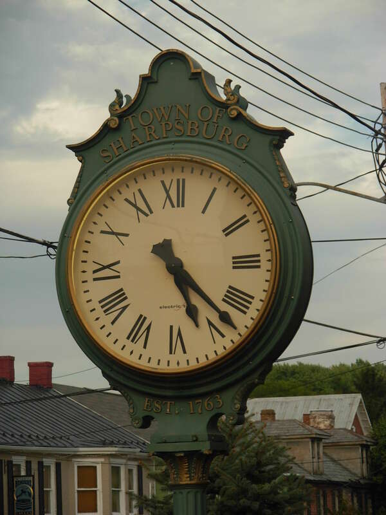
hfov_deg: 9.7
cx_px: 193
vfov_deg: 12.9
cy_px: 258
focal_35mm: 153
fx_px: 2275
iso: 79
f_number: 4.7
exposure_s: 1/80.6
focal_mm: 25.3
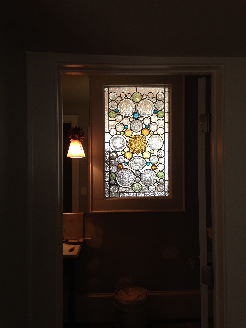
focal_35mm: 33
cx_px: 123
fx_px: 313
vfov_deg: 55.4
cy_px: 164
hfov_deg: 42.9
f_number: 2.4
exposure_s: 1/60
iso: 64
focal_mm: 4.12
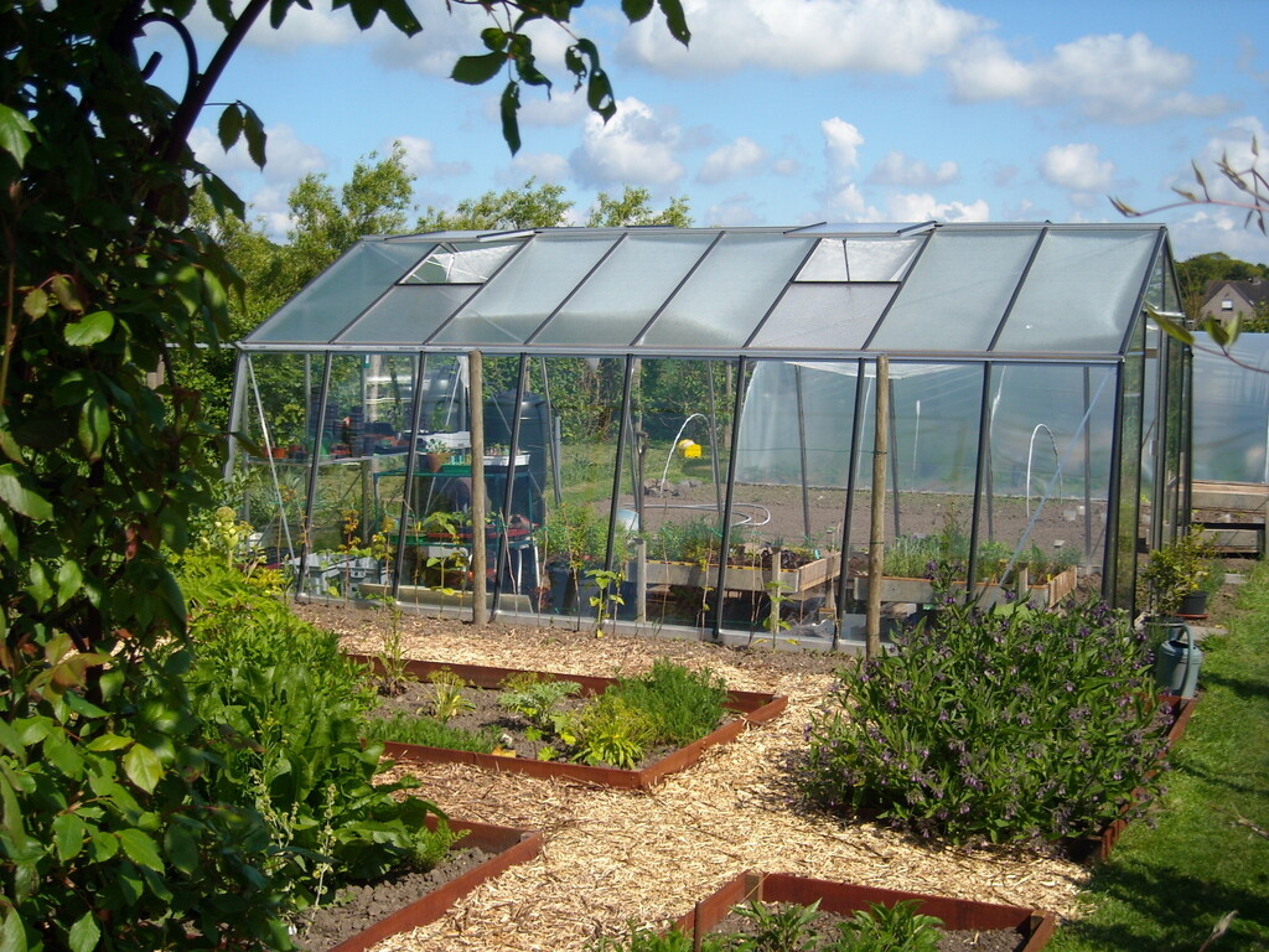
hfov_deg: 38.9
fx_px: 1796
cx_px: 634
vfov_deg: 29.7
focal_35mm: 49
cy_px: 476
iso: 64
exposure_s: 1/272
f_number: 6.3
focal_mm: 7.92
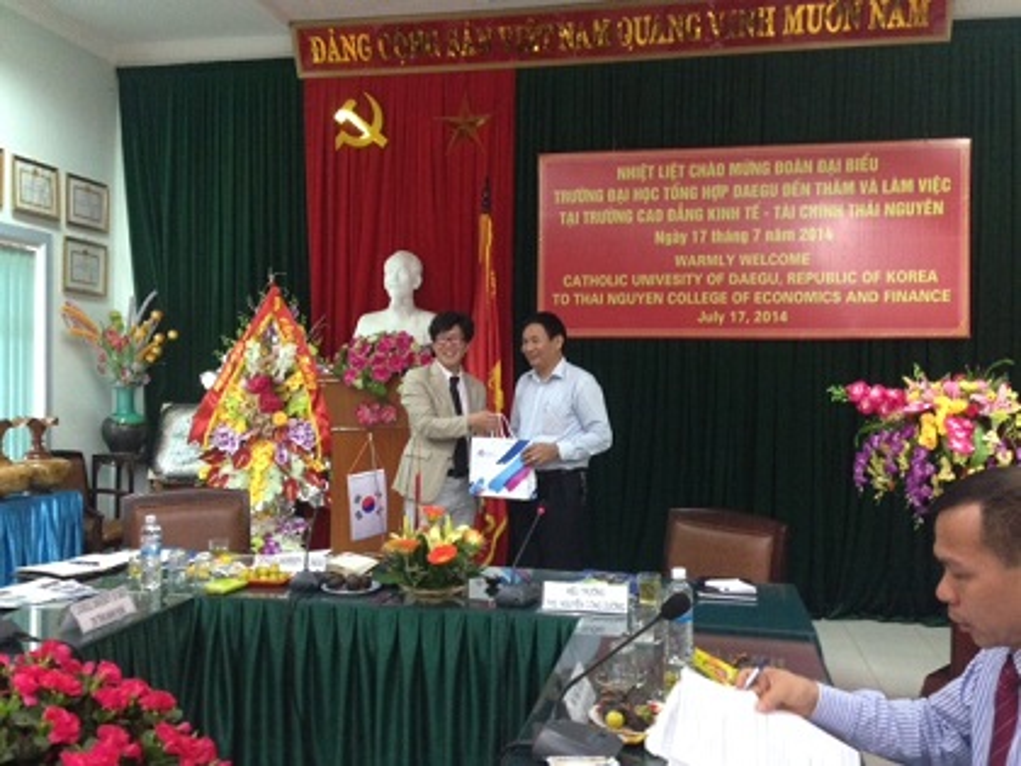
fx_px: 973
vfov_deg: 42.9
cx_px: 510
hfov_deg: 55.4
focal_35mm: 33
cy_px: 383
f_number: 2.4
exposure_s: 1/20
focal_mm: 4.12
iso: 400
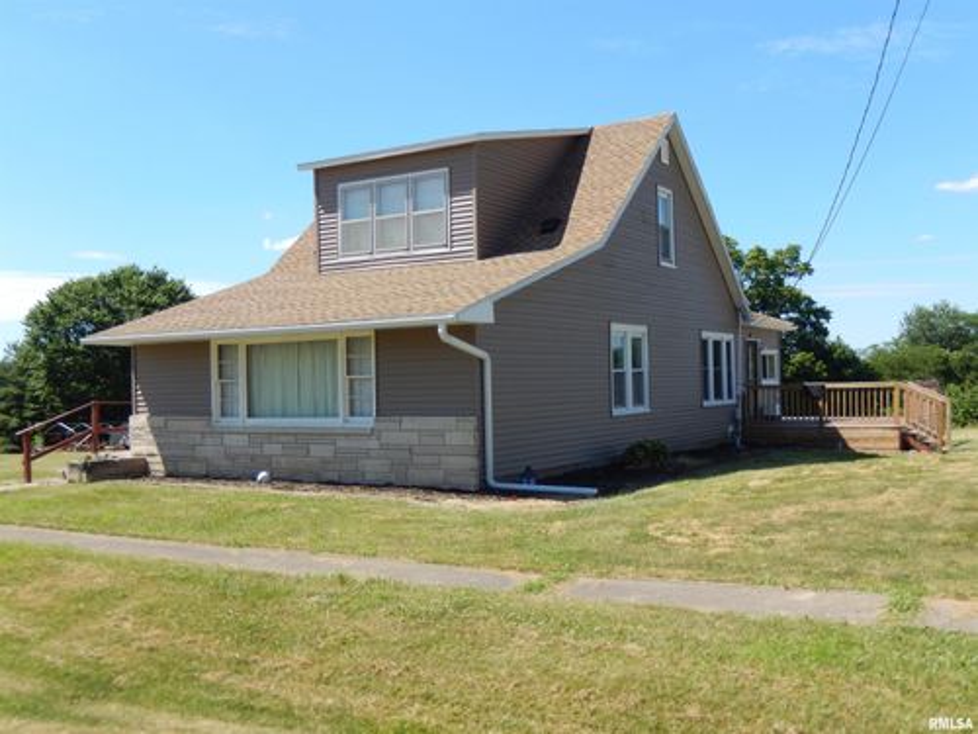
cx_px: 489
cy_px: 367
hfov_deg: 51.4
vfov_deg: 39.7
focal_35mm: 36
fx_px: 1017
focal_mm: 6.5
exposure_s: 1/640
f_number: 4
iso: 125
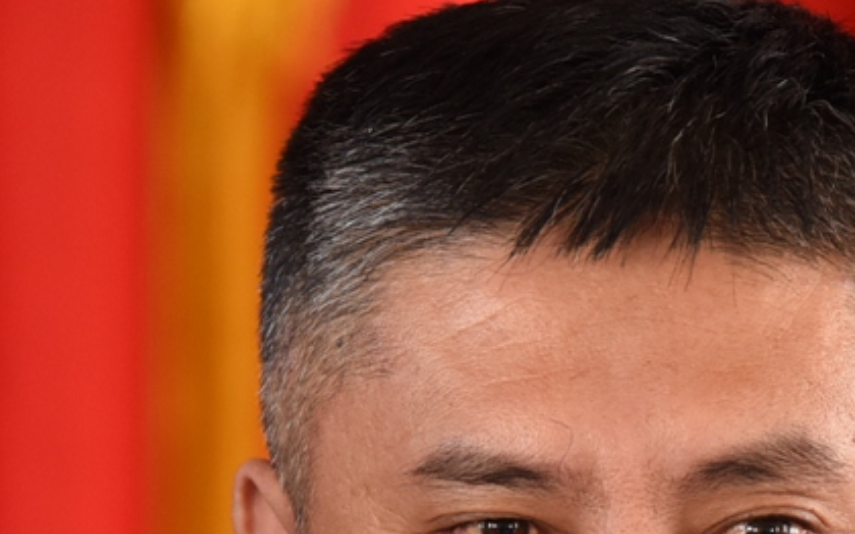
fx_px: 18212
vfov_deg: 1.7
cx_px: 702
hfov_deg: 2.7
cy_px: 968
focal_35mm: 782
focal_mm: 175
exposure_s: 1/80
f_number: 2.8
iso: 800
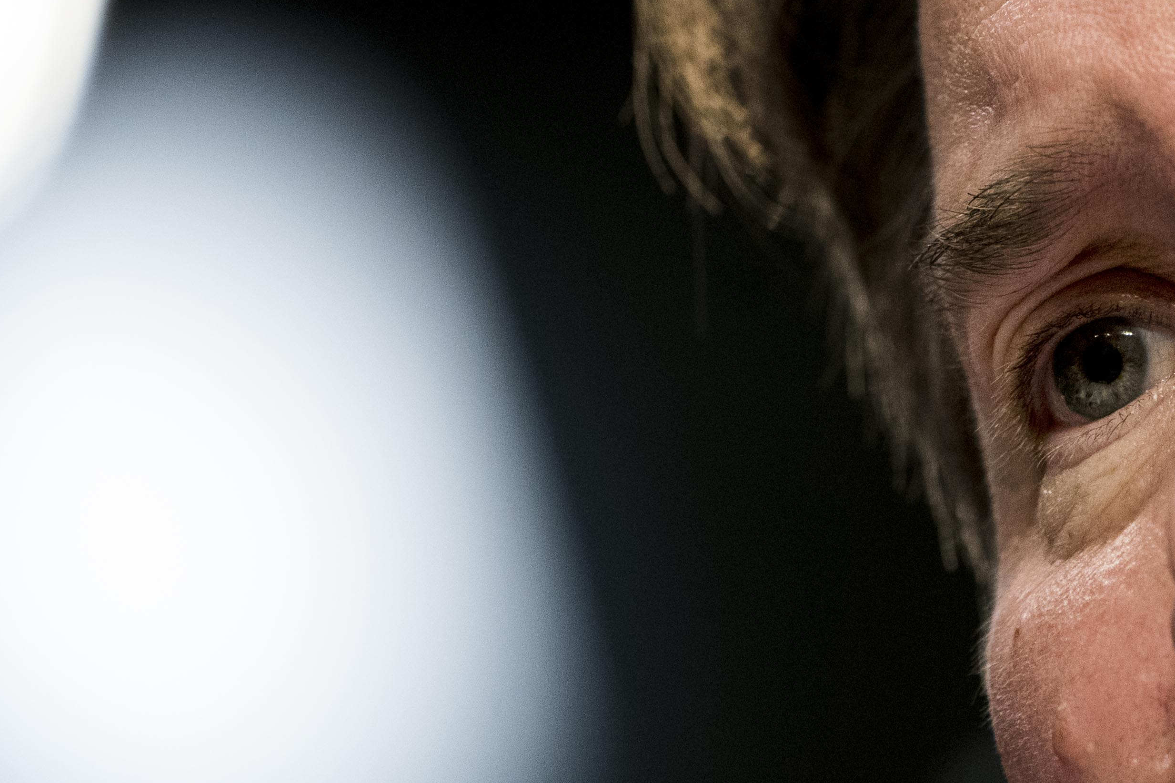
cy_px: 125
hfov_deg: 2.1
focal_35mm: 973
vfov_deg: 1.4
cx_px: 854
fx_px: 31751
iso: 3200
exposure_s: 1/320
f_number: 5.6
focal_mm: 400
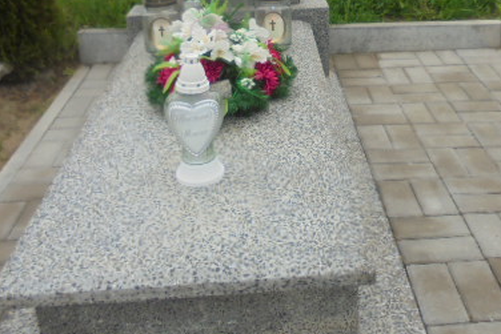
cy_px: 35
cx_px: 318
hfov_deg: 42.4
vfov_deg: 28.2
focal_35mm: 46
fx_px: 640
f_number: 3.5
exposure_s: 1/160
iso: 100
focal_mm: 4.6
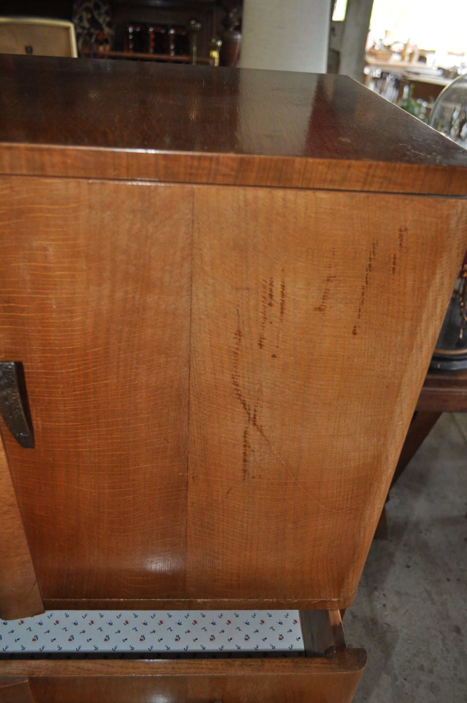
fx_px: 527
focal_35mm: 27
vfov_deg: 67.4
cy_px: 352
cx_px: 234
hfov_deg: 47.8
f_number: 3.5
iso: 500
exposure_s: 1/60
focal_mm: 18
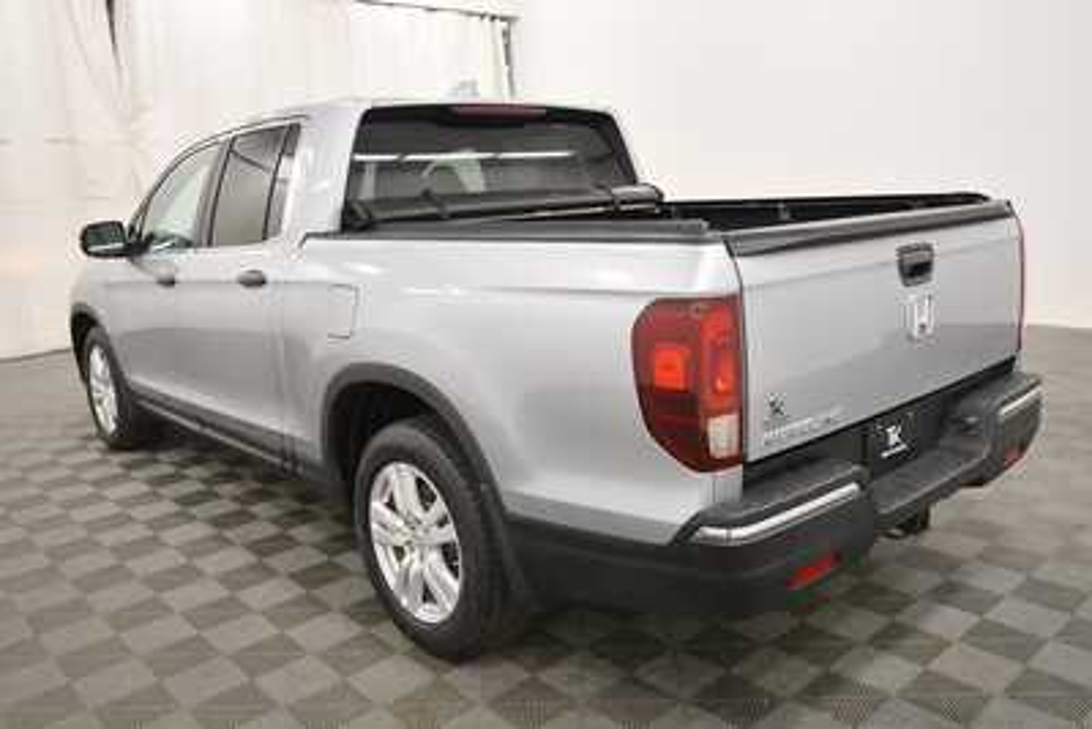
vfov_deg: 46.4
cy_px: 364
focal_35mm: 28
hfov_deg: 65.5
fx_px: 850
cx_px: 546
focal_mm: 19
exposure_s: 1/125
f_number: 5.6
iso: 1000
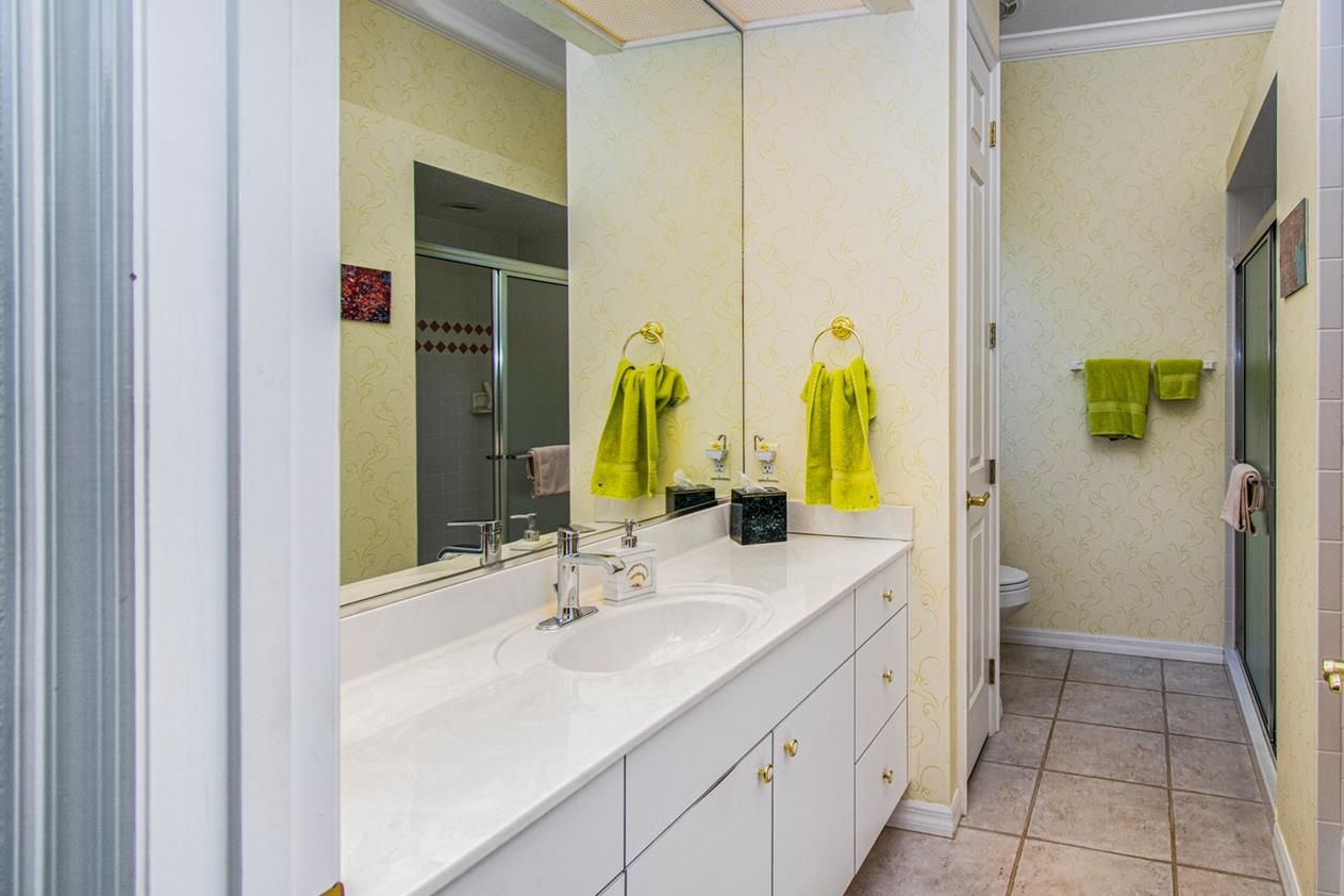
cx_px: 845
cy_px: 394
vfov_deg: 64.3
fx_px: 709
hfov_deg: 85.1
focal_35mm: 19
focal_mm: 10
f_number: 4.5
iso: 450
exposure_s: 1/60
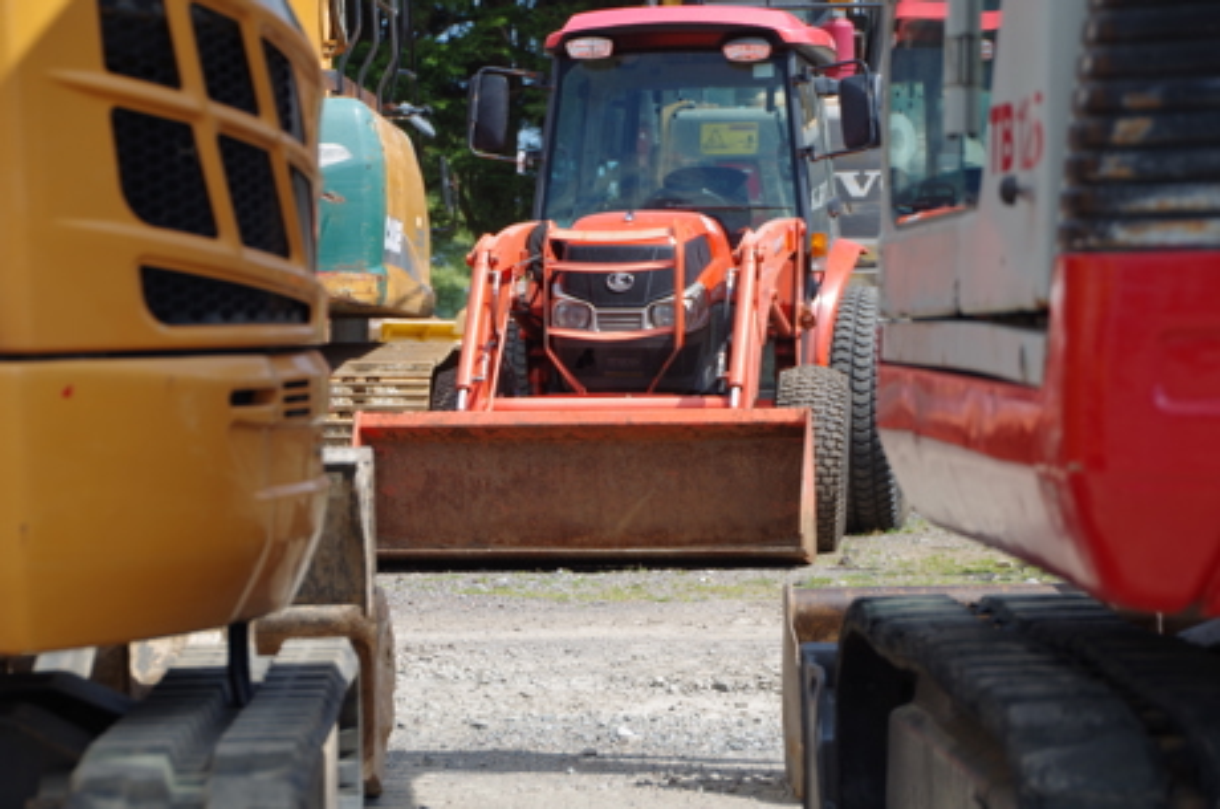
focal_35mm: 132
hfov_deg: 15.6
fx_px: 4466
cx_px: 610
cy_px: 404
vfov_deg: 10.4
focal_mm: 88
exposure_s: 1/320
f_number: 6.3
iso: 100
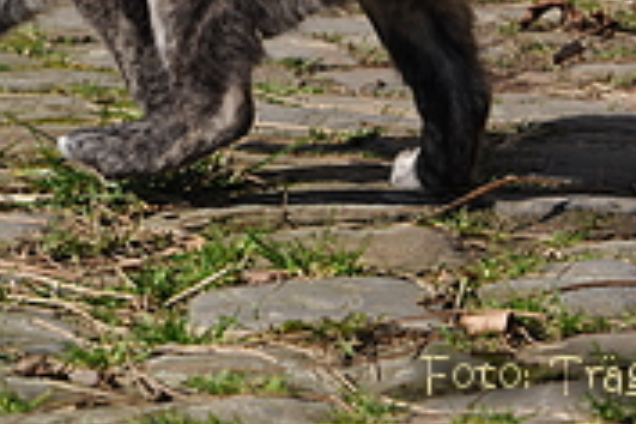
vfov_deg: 3.3
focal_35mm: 417
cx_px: -29
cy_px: -79
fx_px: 7366
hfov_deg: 4.9
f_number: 8
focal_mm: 110
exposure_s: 1/1000
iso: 500
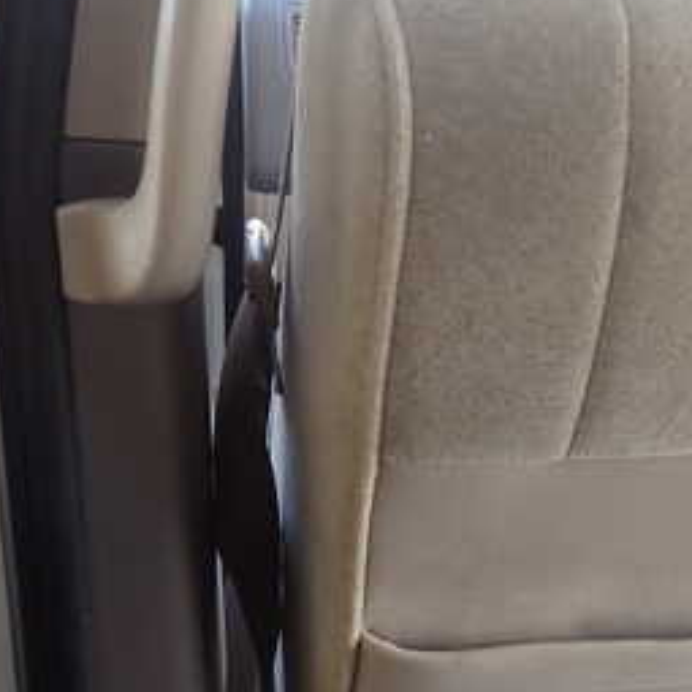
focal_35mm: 52
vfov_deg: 32.5
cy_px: 459
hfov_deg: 29.3
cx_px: 776
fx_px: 1176
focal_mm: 4.5
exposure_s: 1/80
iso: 100
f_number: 2
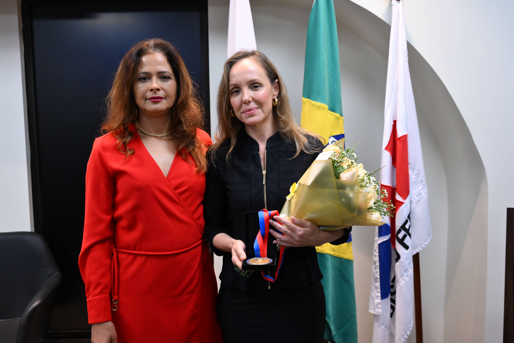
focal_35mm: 39
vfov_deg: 34.2
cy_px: 170
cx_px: 253
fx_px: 557
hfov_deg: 49.6
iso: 4000
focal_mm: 38
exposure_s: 1/320
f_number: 4.5
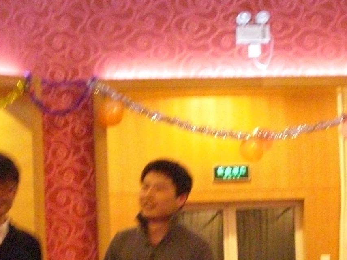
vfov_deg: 9.9
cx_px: 163
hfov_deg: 13.3
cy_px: 274
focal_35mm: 148
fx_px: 1484
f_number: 3.3
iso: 800
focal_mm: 9
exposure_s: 1/30
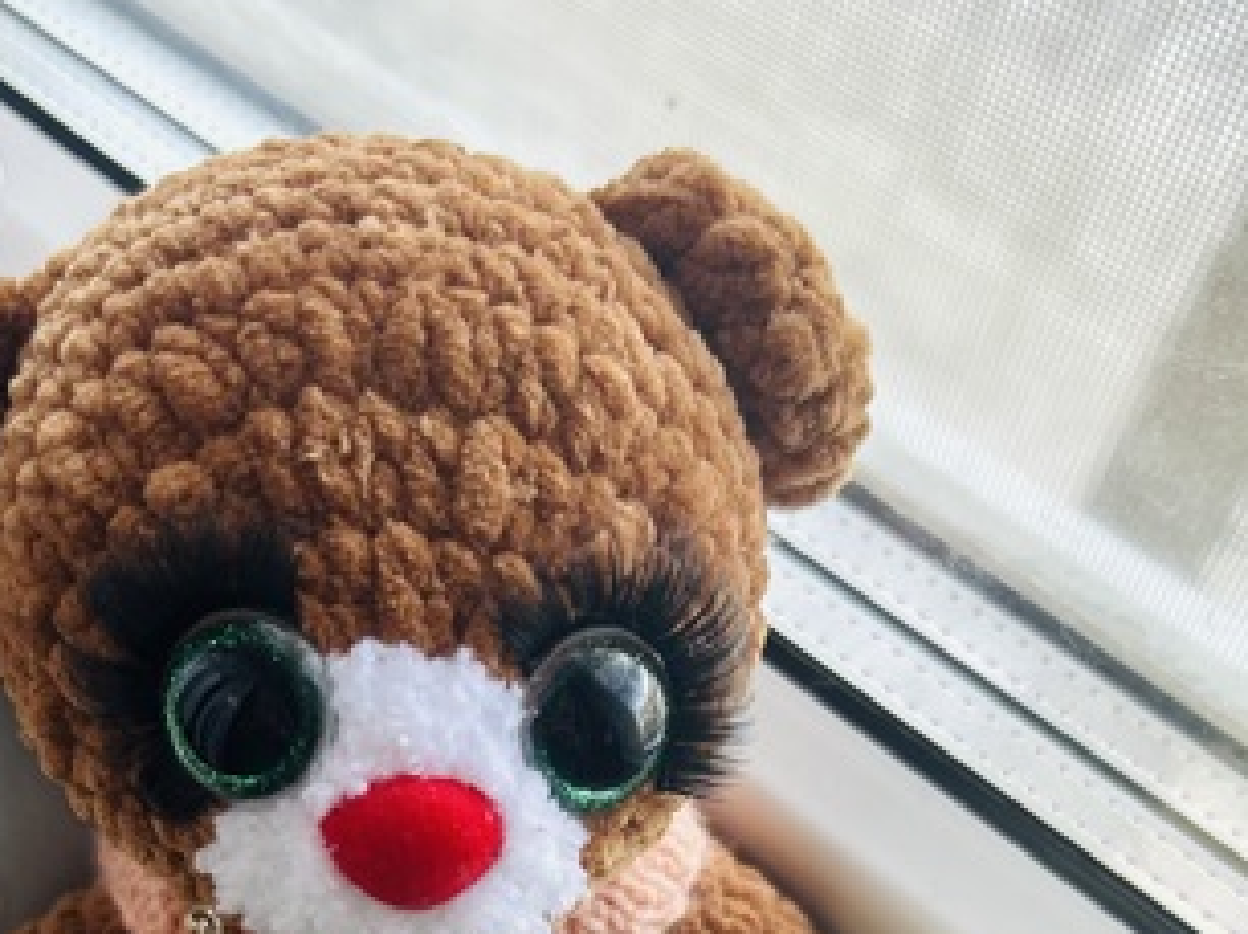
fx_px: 1837
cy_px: 1044
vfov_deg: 26.2
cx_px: 453
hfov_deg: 37.2
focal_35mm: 51
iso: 50
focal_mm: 5.7
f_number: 1.5
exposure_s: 1/121
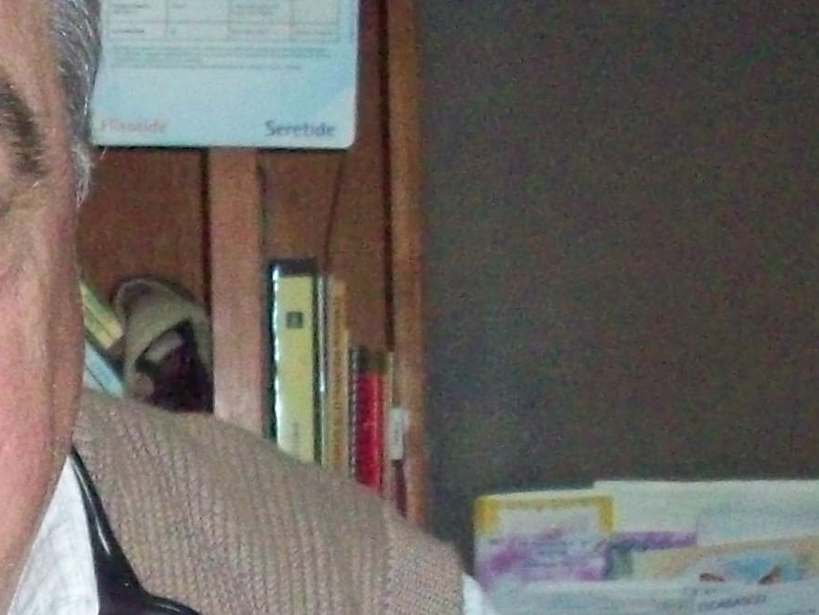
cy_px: 519
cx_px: -232
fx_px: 3242
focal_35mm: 137
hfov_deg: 13.9
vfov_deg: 10.8
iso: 400
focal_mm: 6.2
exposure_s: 1/128
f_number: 2.8
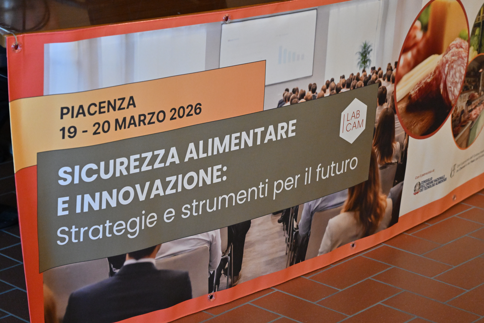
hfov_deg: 21.7
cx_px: 242
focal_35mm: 94
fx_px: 1264
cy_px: 162
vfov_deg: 14.6
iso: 5000
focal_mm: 94
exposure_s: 1/200
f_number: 5.6
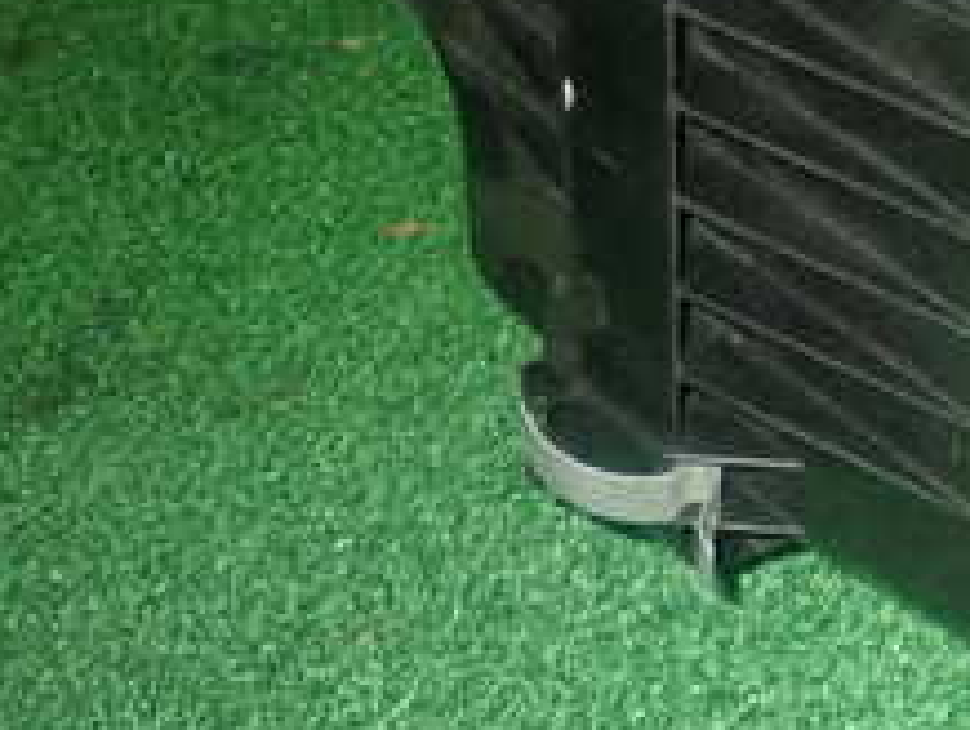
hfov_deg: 19.0
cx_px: 1072
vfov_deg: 14.6
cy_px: -62
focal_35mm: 99
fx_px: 2777
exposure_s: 1/40
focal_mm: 6.37
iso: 800
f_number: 7.1
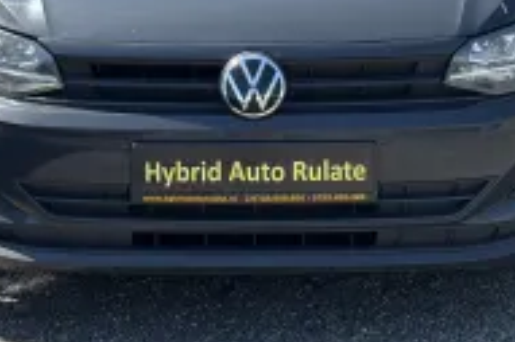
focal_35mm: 102
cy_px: 48
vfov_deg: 13.3
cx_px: 262
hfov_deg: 20.0
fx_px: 1458
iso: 50
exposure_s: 1/1099
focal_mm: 5.96
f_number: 1.6
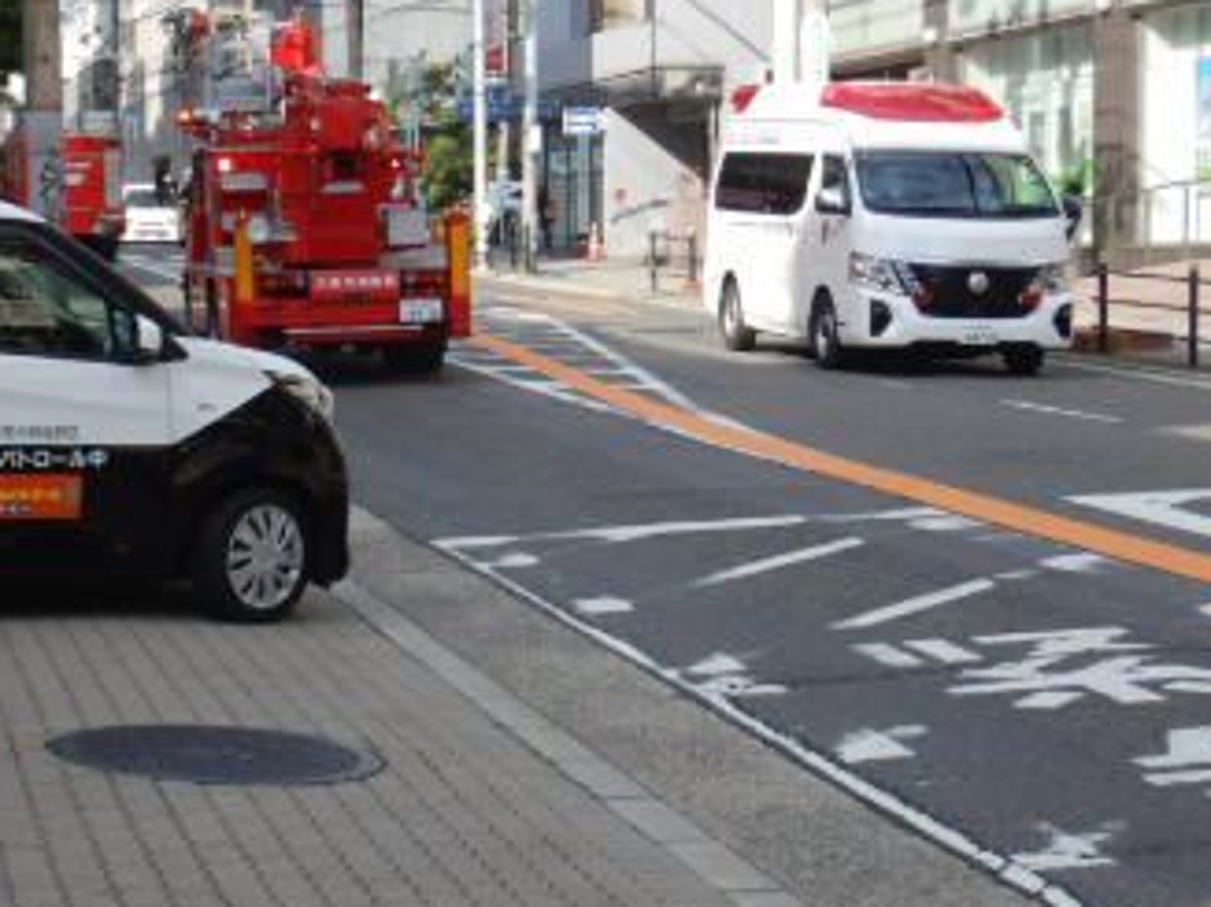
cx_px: 370
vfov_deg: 15.7
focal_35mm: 94
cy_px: 455
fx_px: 3287
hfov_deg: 20.8
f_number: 4.3
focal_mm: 8.5
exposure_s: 1/500
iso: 125
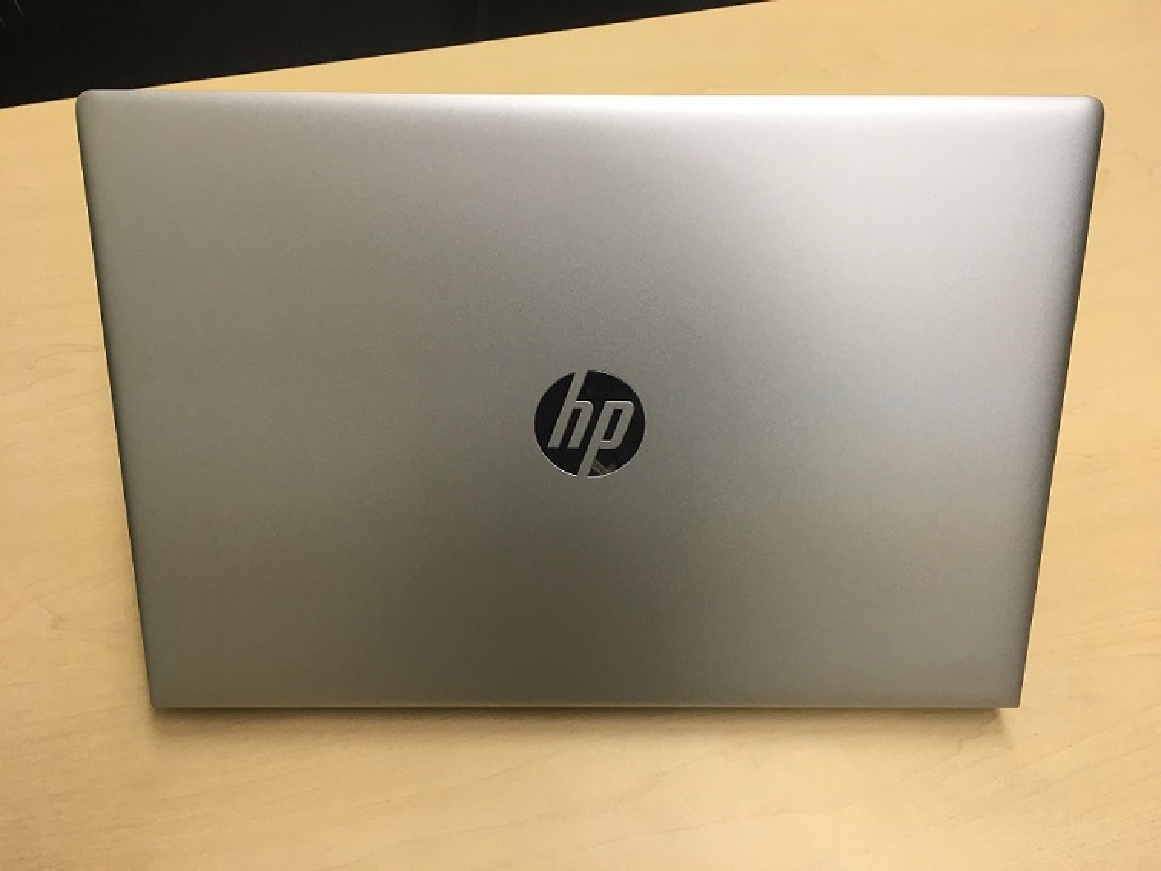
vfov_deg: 48.2
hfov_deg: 61.7
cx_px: 580
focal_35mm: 29
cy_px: 436
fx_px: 973
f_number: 2.2
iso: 40
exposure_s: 1/30
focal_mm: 4.15
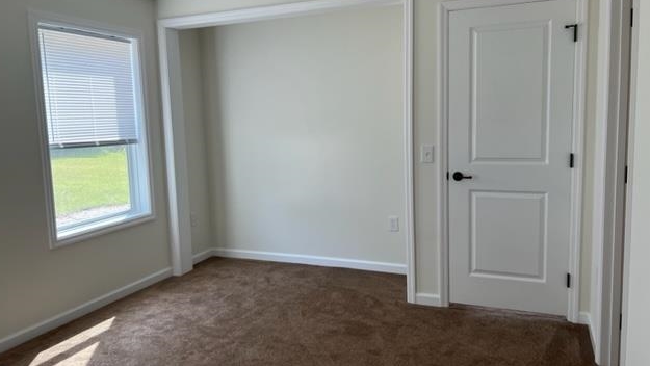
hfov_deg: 66.1
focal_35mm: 29
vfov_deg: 40.2
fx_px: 500
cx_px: 324
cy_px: 168
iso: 50
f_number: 1.5
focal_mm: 5.7
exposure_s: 1/163
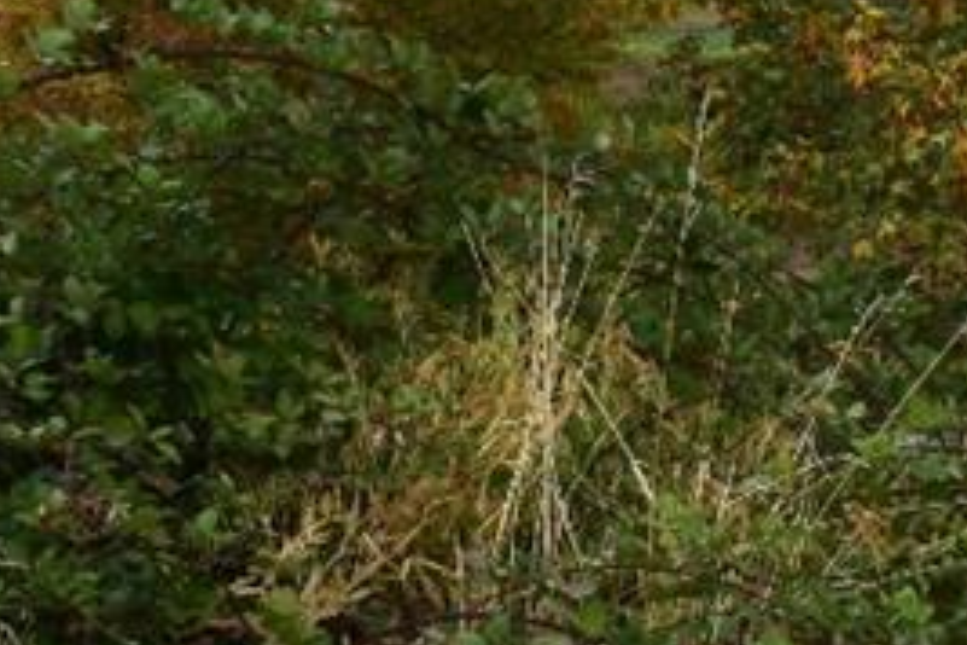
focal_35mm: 202
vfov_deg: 6.7
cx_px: 1307
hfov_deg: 10.0
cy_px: -265
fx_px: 5426
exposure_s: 1/320
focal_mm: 24
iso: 400
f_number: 10
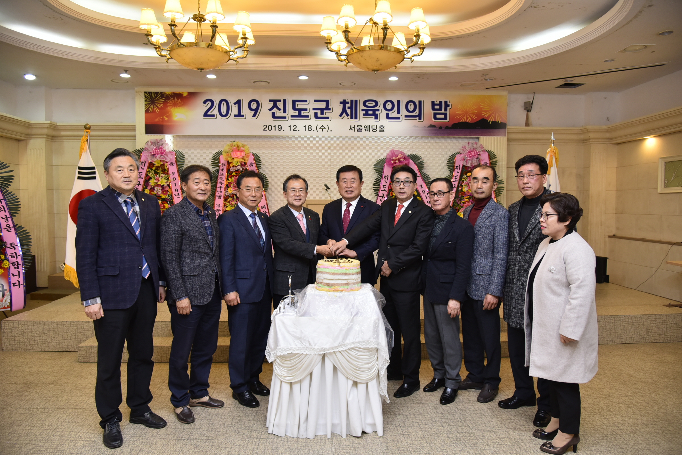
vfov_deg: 53.2
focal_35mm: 24
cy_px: 228
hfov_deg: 73.7
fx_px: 455
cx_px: 341
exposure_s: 1/125
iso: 800
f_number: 4.5
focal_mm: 24
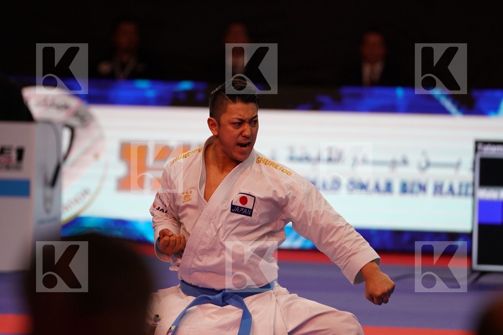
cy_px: 168
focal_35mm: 297
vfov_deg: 4.6
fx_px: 4149
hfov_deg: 6.9
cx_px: 252
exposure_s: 1/500
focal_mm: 198
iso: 1600
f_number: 2.8
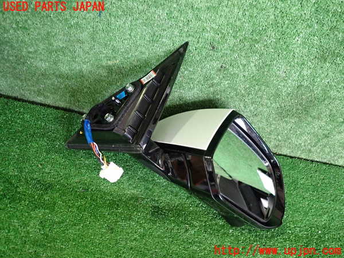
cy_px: 129
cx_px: 172
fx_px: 248
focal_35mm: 25
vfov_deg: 54.9
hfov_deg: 69.4
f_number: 2
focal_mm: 4.5
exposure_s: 1/30
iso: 500
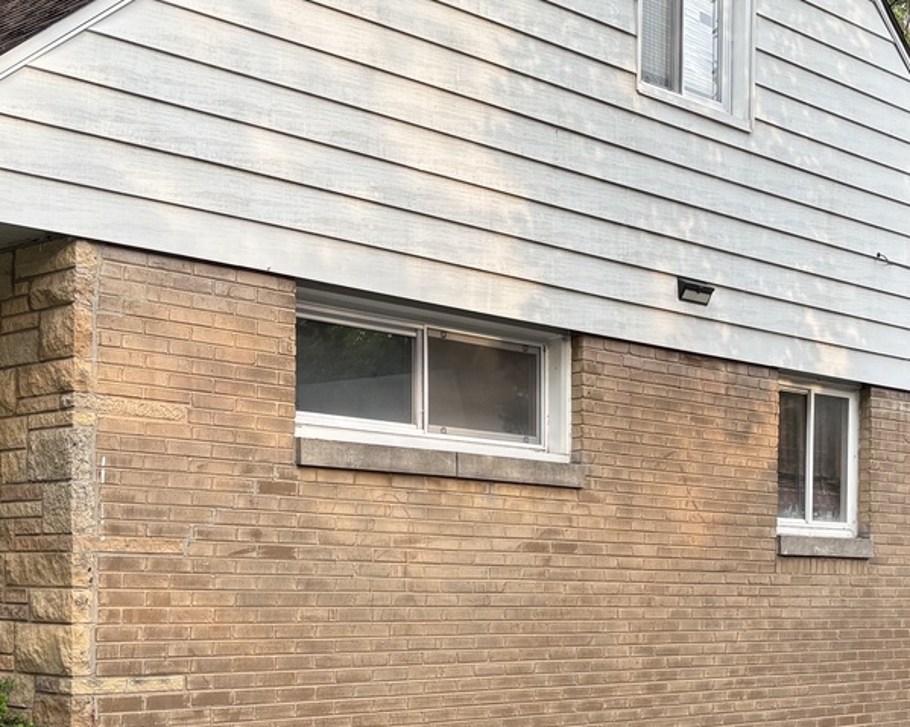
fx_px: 1643
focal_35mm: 61
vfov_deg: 24.5
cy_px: 590
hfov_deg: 30.7
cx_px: 624
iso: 40
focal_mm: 5.96
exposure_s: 1/325
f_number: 1.6
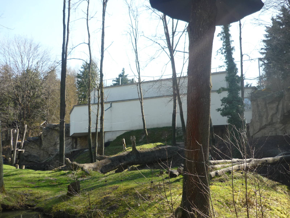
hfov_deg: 55.4
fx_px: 276
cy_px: 109
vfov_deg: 42.9
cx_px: 145
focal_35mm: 33
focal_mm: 5.5
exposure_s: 1/400
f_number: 2.8
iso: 100
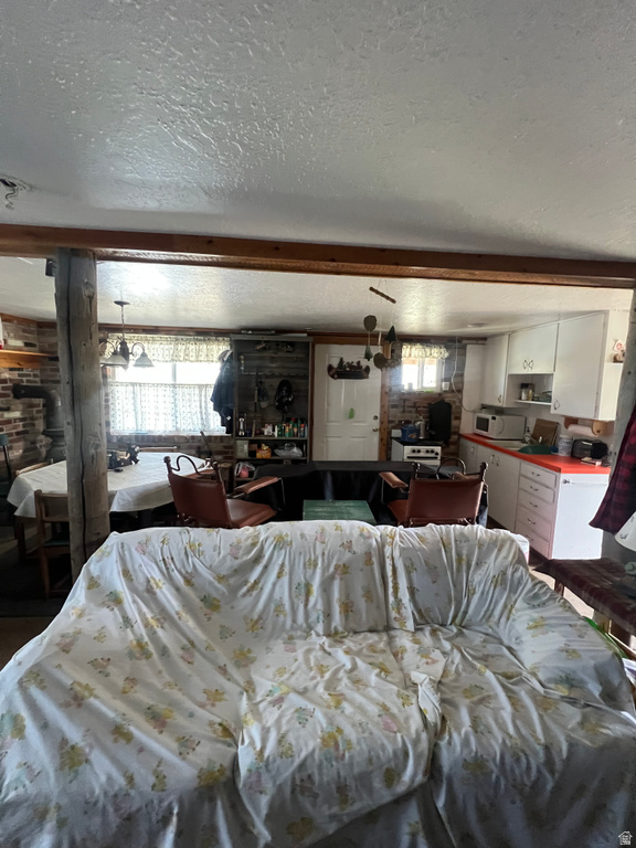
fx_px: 318
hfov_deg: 89.9
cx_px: 318
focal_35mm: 13
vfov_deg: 106.2
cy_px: 424
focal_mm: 1.57
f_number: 1.8
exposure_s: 1/60
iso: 640
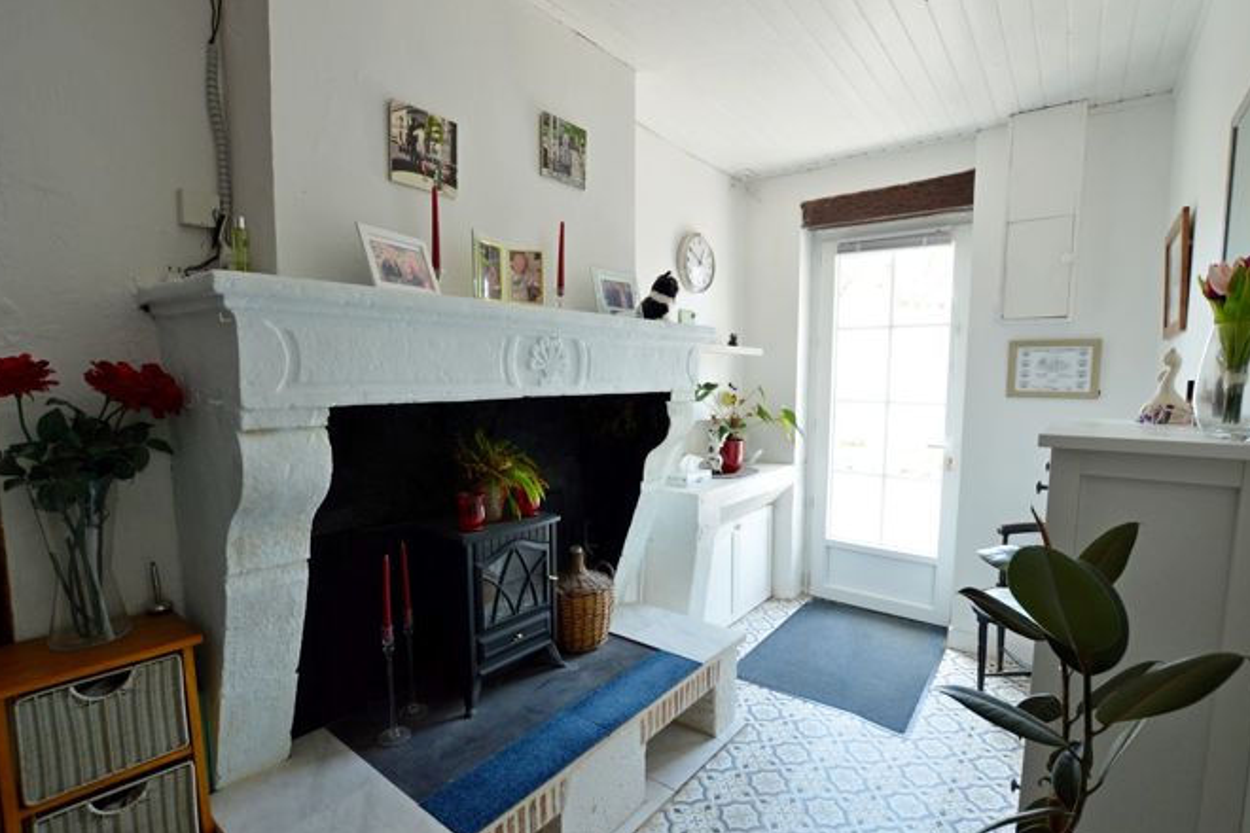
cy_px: 437
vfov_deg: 73.7
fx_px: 556
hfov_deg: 96.7
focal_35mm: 16
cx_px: 626
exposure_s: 1/80
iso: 400
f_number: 4.5
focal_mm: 10
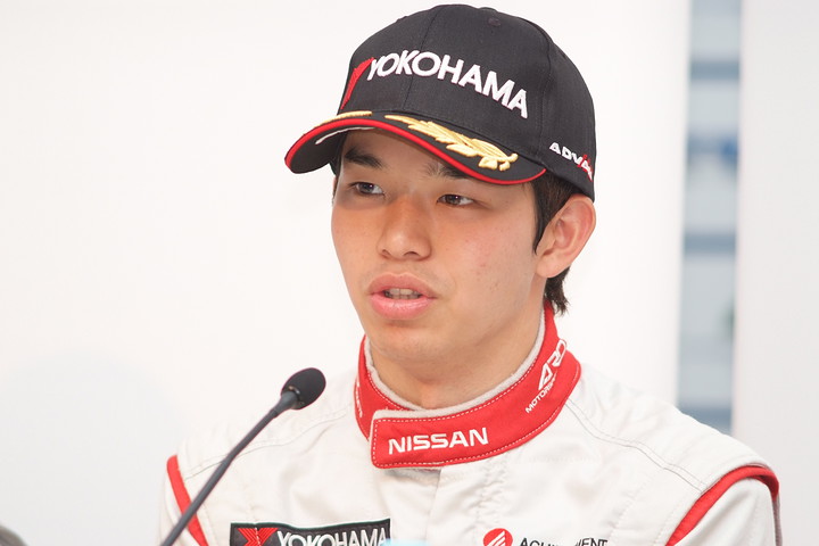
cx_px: 410
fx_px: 6142
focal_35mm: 270
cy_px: 273
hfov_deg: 7.6
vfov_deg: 5.1
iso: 400
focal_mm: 180
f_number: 2.8
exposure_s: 1/250
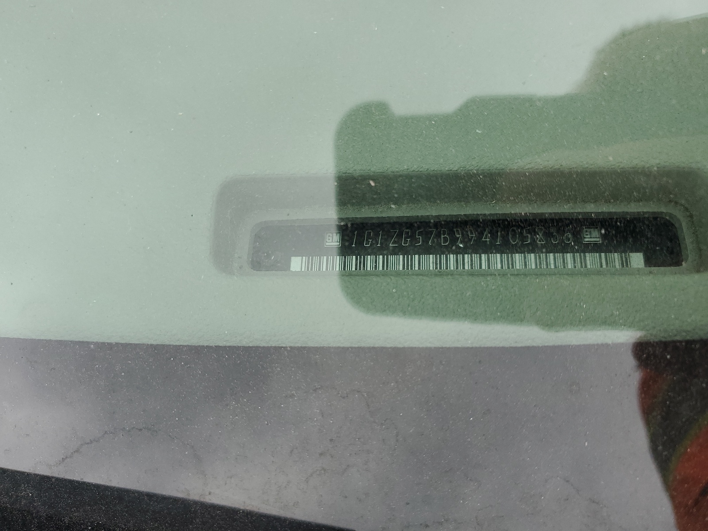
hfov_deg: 67.3
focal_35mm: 26
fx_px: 532
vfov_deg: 53.1
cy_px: 266
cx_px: 354
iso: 50
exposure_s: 1/227
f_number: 1.5
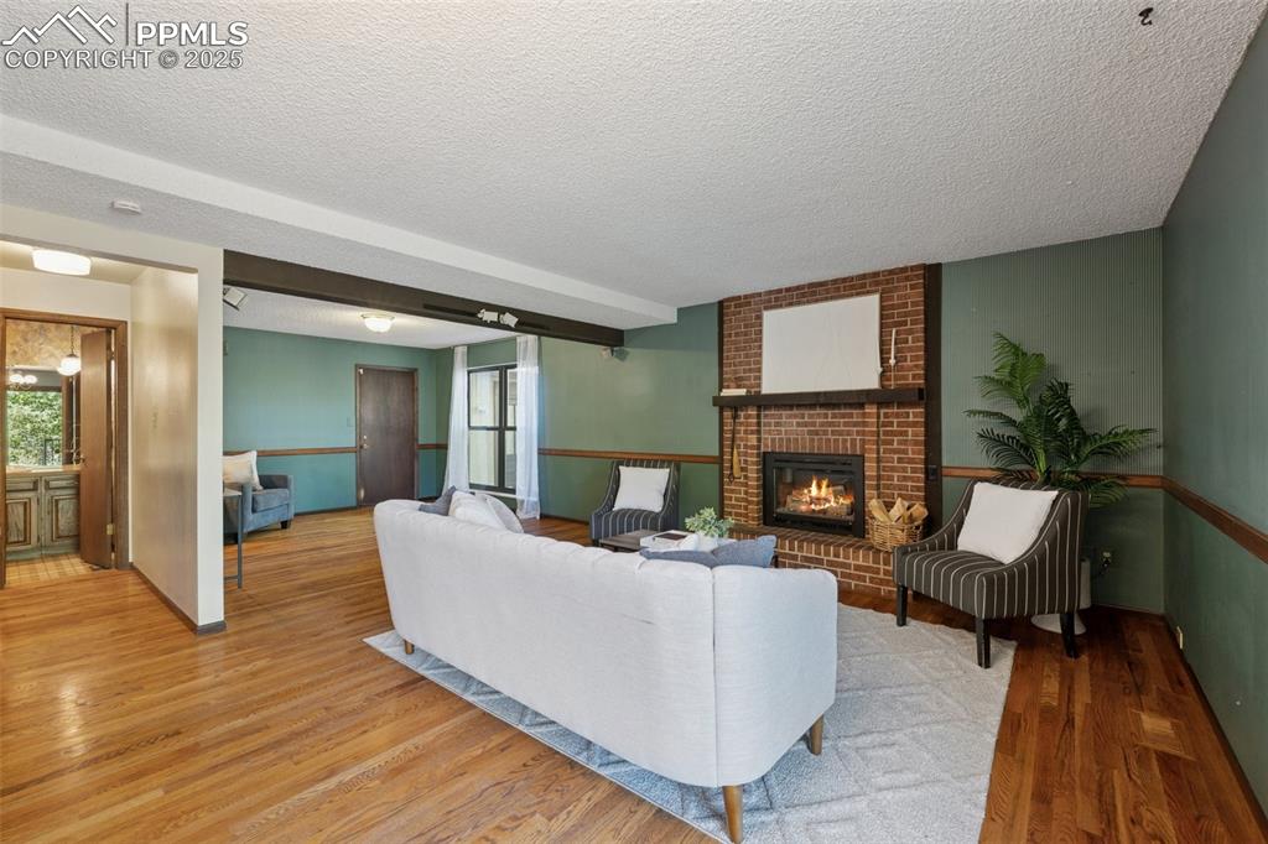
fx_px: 528
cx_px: 634
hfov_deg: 100.4
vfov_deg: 77.3
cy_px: 422
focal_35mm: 15
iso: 800
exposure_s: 1/3.33
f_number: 11
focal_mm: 15
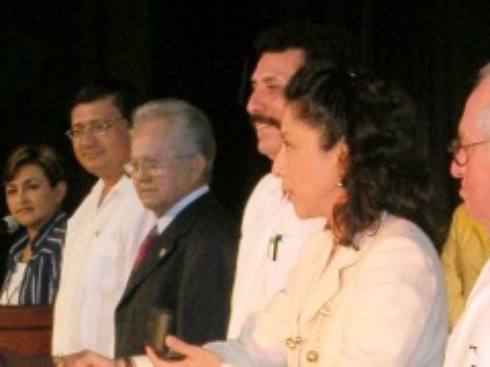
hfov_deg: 17.6
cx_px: 208
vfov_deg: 13.1
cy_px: 322
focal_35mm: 112
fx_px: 1585
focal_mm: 9.1
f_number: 3.4
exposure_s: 1/60.1
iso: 73
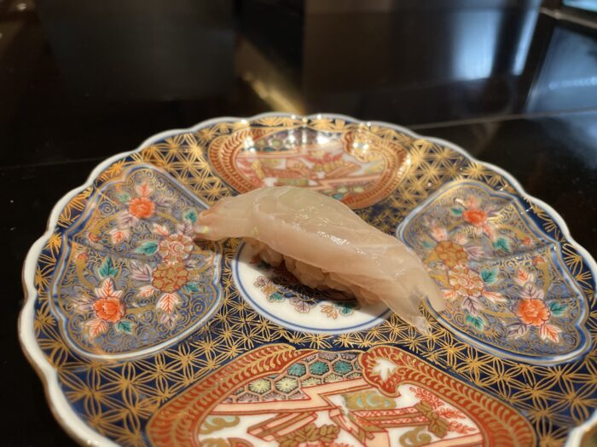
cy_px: 224
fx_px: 448
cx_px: 298
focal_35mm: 26
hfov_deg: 67.3
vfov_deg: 53.1
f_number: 1.6
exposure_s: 1/120
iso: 100
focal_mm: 4.2
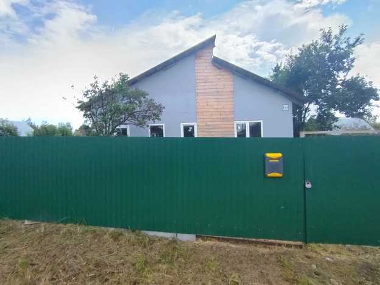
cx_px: 190
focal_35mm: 17
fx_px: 187
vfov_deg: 74.7
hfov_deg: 91.0
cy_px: 142
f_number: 2.2
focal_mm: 1.42
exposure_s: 1/660
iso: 100
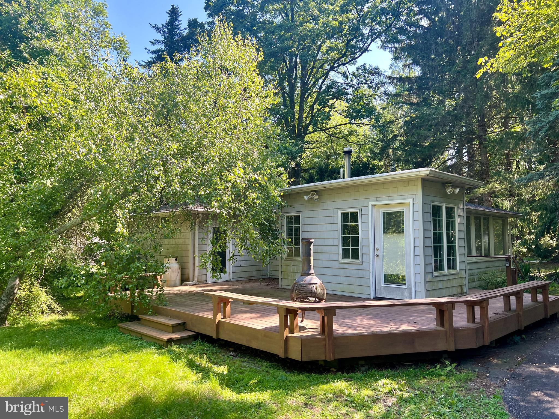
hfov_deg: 67.3
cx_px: 280
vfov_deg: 53.1
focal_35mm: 26
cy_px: 210
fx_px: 420
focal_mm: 5.7
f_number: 1.5
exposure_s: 1/387
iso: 50
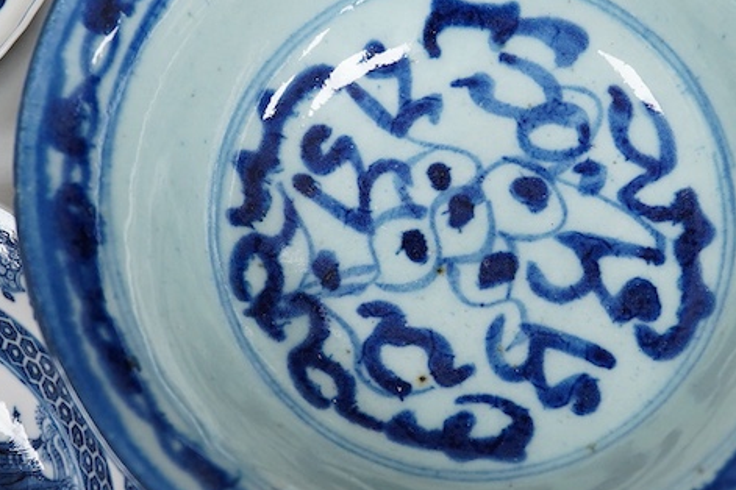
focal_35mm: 86
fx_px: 1758
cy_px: 181
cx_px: 370
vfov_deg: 15.9
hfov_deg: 23.6
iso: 1250
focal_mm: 30
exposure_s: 1/125
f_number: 7.1
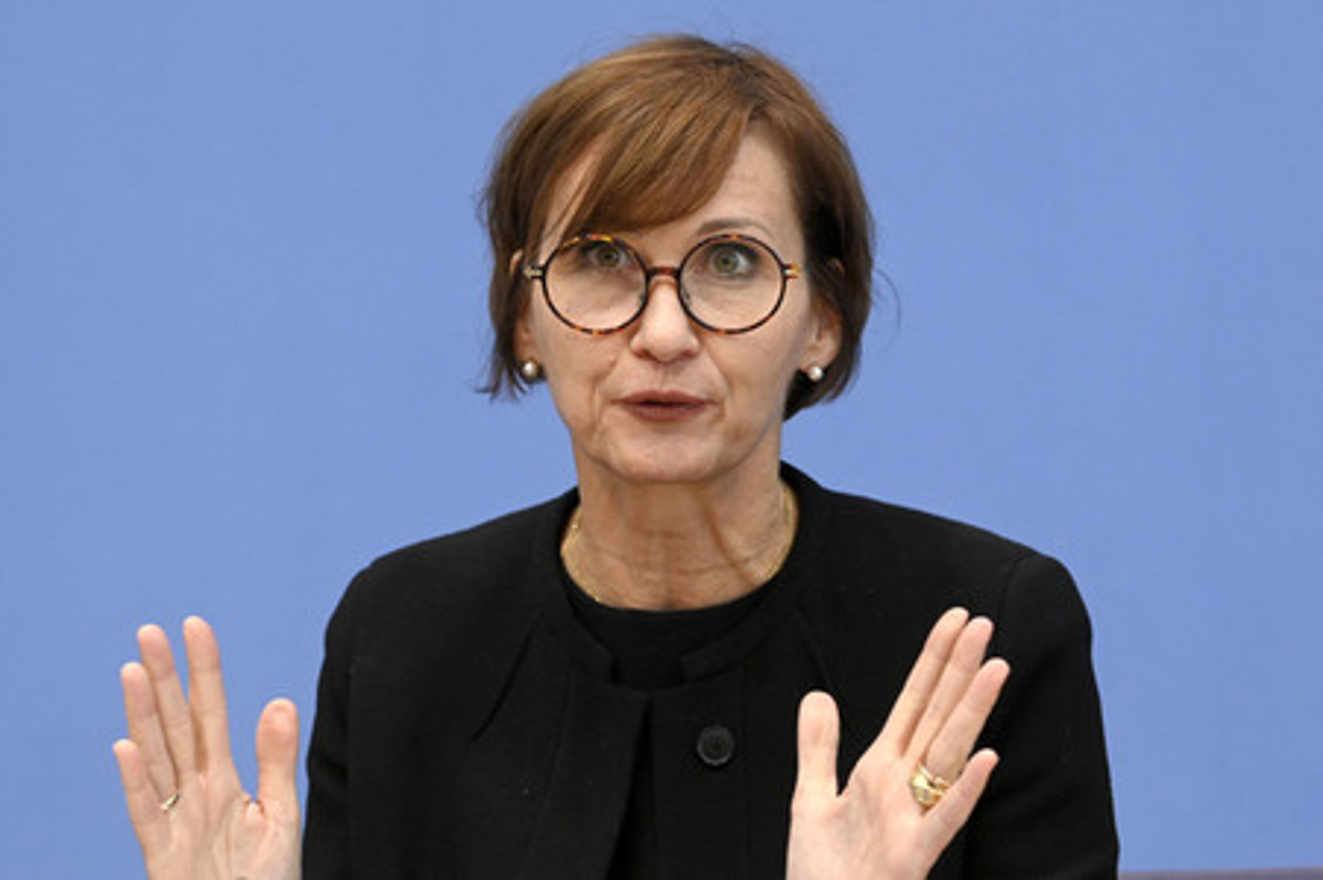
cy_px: 440
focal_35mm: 116
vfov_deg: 11.8
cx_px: 662
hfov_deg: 17.7
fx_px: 4260
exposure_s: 1/640
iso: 5000
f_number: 5.6
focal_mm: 116
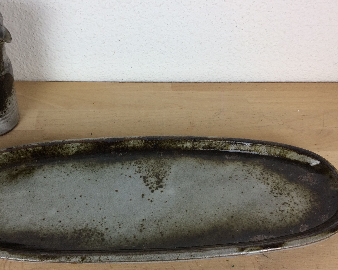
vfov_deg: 39.2
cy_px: 141
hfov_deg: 47.7
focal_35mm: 38
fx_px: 380
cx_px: 138
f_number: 2.2
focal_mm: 4.15
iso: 64
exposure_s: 1/100
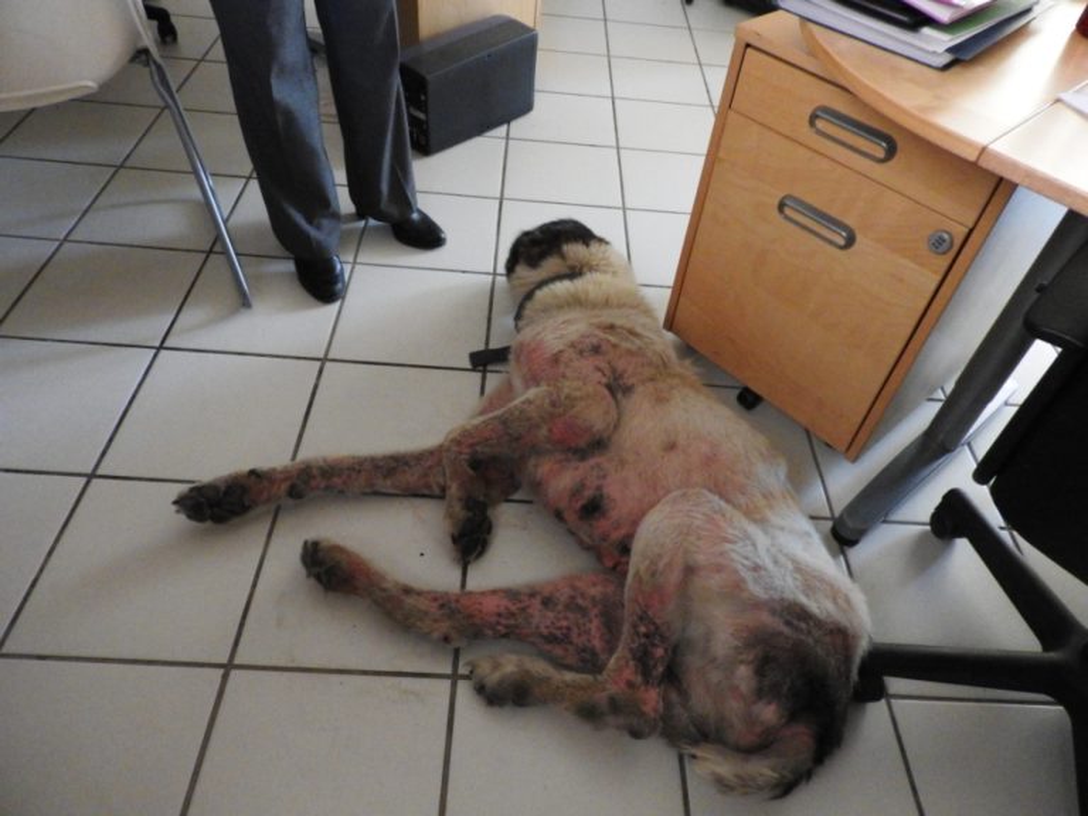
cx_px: 544
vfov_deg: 56.8
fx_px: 754
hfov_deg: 71.6
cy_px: 408
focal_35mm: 24
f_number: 3.3
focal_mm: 4.3
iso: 1100
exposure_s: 1/30
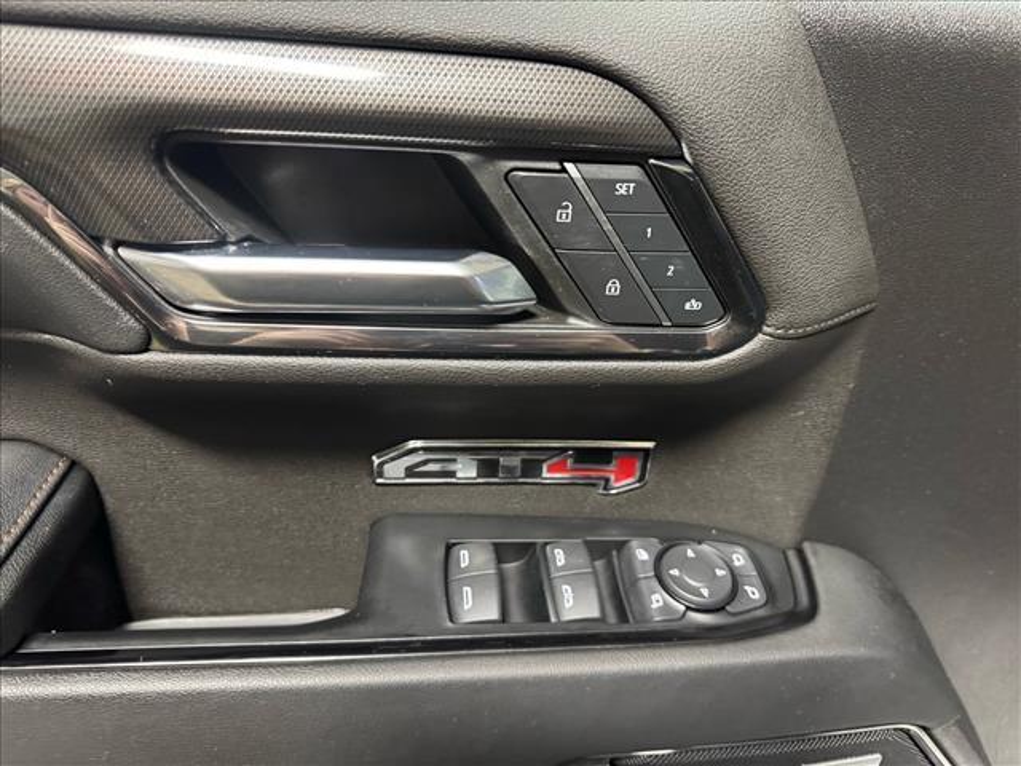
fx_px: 708
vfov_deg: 56.8
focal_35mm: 24
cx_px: 510
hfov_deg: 71.6
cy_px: 383
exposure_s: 1/40
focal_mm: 6.76
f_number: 1.78
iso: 1000
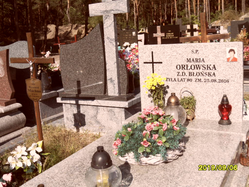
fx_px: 288
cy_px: 94
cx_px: 124
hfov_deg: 46.8
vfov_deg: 36.0
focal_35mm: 40
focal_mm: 6.5
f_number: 3.6
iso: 80
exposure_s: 1/1000
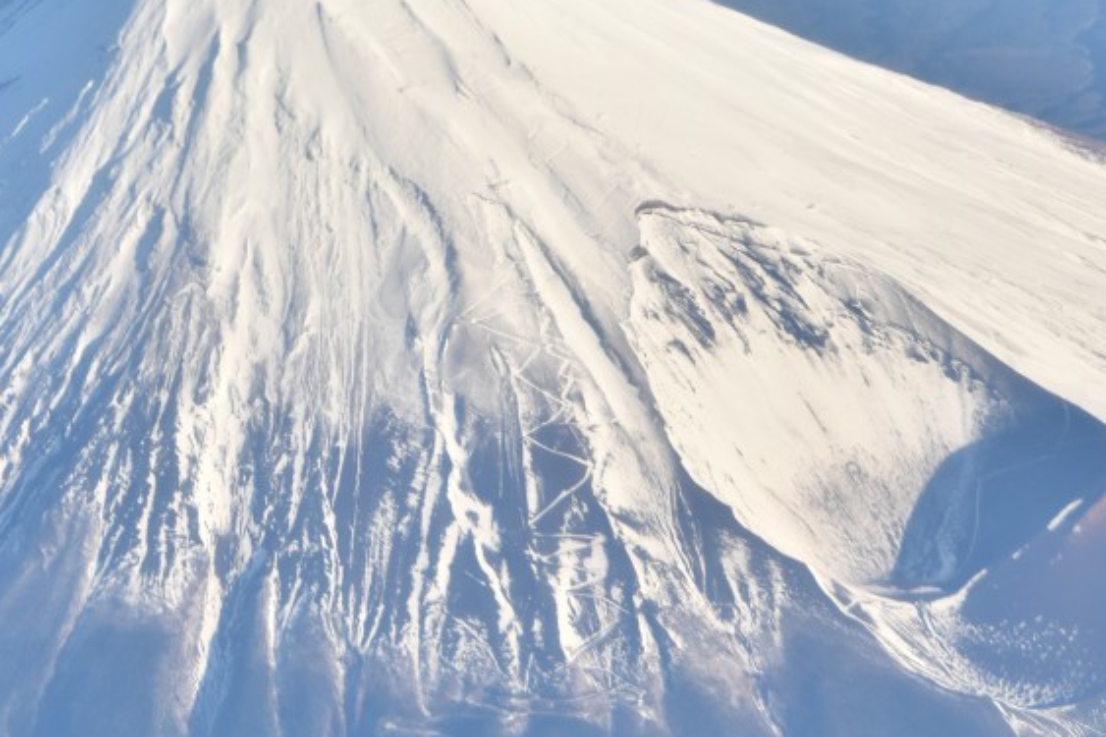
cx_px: 560
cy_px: 227
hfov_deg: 9.2
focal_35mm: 224
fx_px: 6870
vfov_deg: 6.1
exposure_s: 1/800
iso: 400
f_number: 9
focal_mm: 105
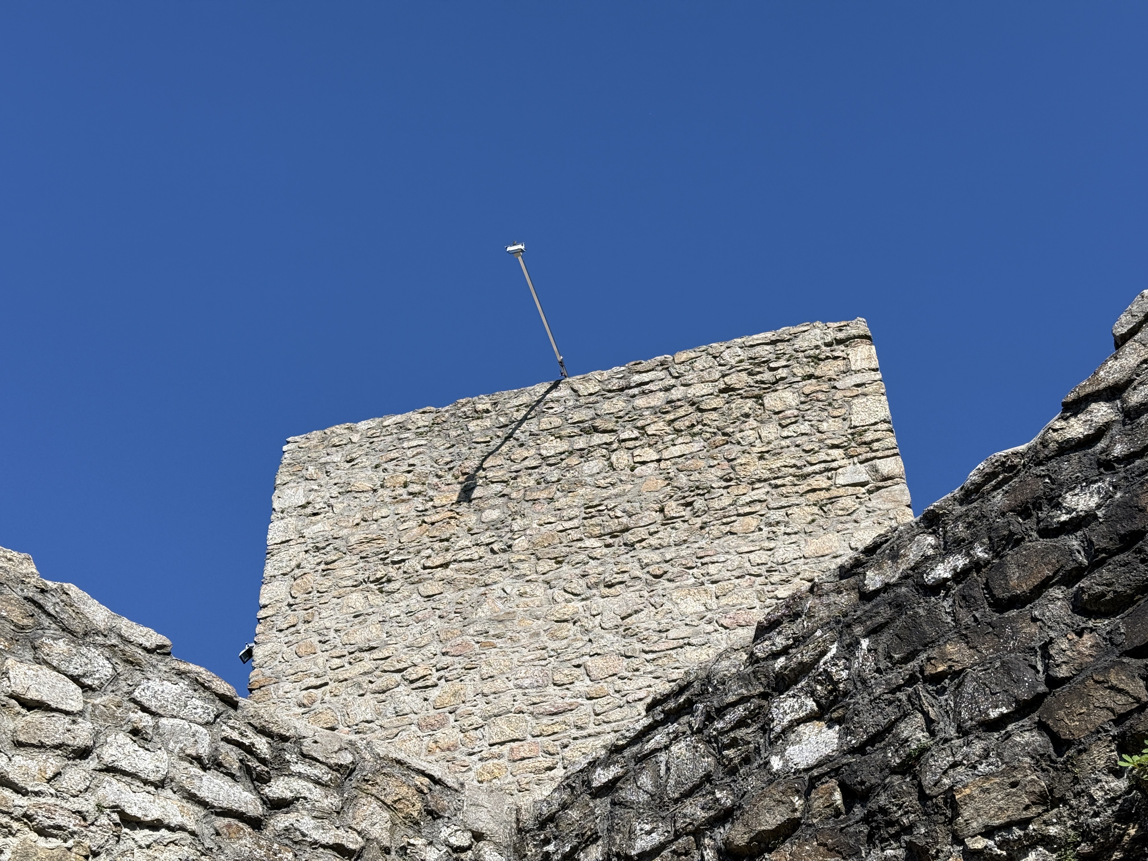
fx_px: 1592
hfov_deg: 39.7
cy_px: 430
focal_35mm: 48
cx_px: 574
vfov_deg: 30.3
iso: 64
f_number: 1.78
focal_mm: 6.76
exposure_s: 1/3378
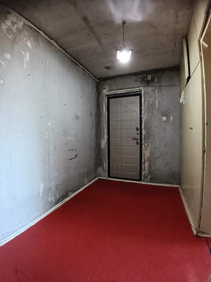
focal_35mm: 17
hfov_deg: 74.7
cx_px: 106
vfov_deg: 91.0
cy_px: 141
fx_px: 138
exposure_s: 1/25
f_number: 2.2
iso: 1070
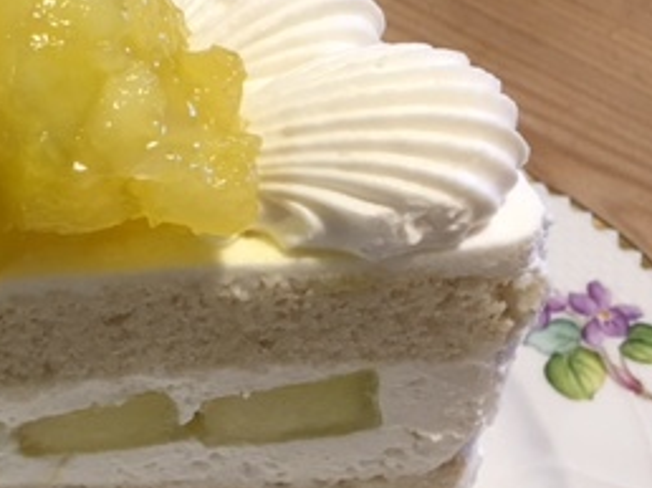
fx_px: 1355
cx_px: 63
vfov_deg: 20.3
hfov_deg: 26.2
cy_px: 324
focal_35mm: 72
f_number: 2.2
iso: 32
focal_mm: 4.15
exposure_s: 1/15
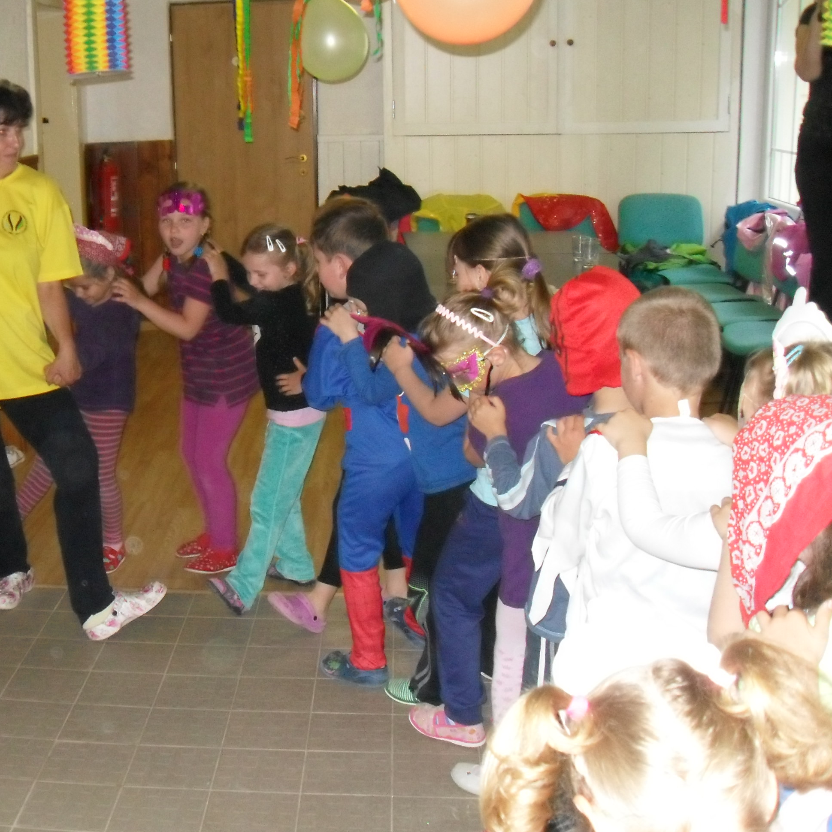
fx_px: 1332
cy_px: 393
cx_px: 186
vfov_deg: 34.7
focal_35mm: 49
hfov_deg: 33.8
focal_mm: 6.2
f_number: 2.8
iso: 320
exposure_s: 1/45
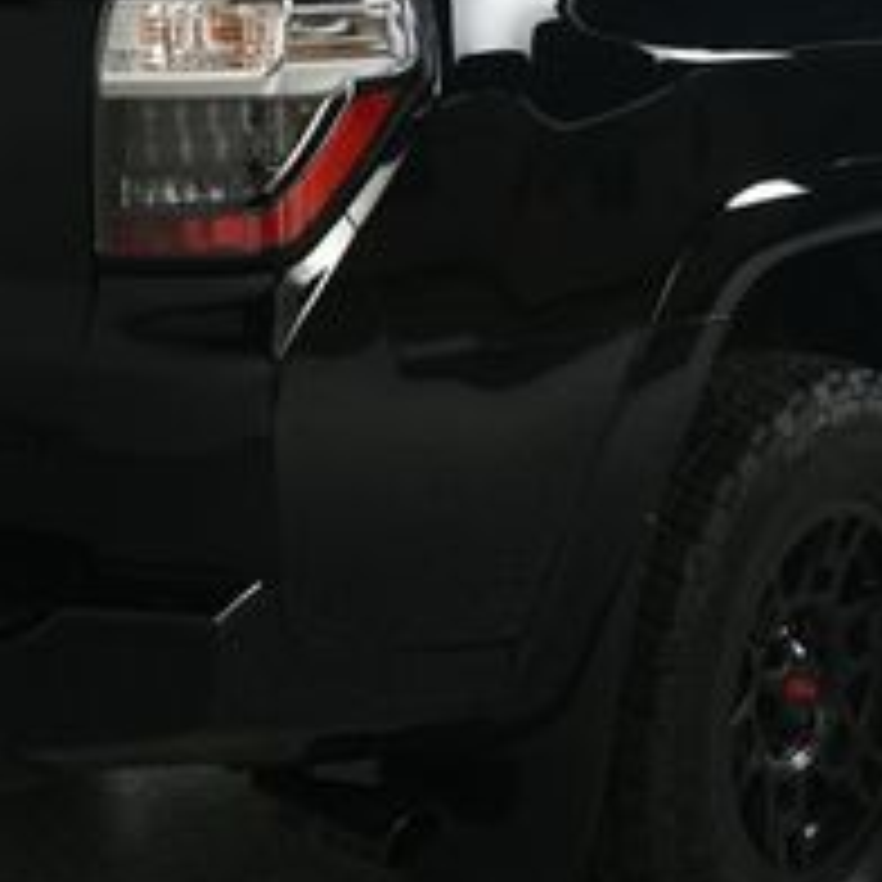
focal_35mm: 83
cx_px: 423
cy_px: 207
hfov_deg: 20.9
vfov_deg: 20.7
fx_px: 2393
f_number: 10
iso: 100
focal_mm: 20
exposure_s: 1/160
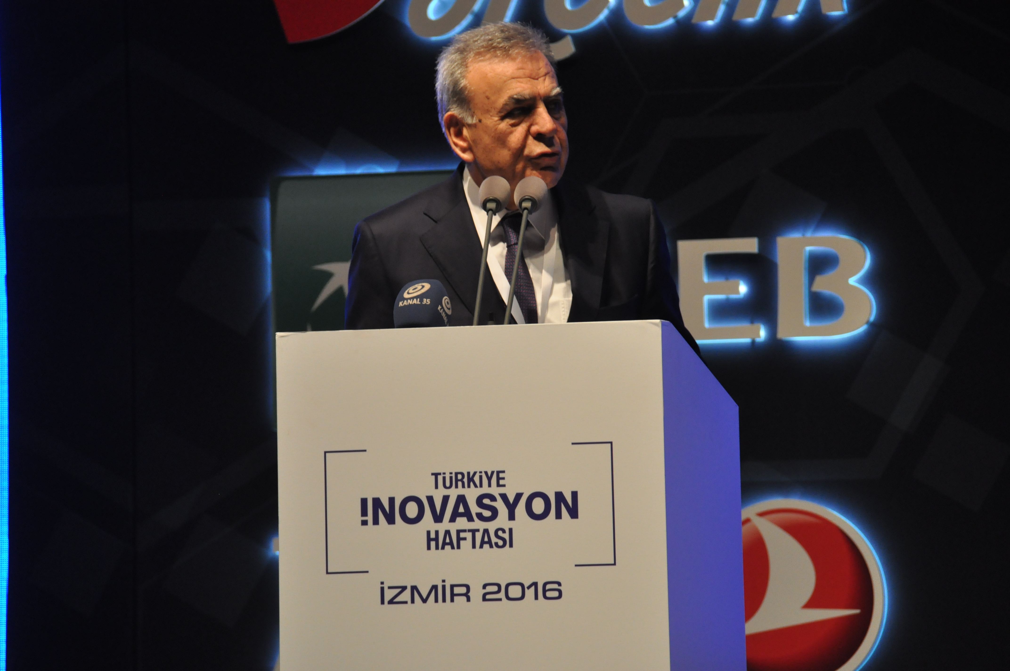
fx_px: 7986
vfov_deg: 4.8
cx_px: 505
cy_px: 336
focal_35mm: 285
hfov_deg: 7.2
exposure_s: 1/125
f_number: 5.6
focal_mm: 190
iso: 1250
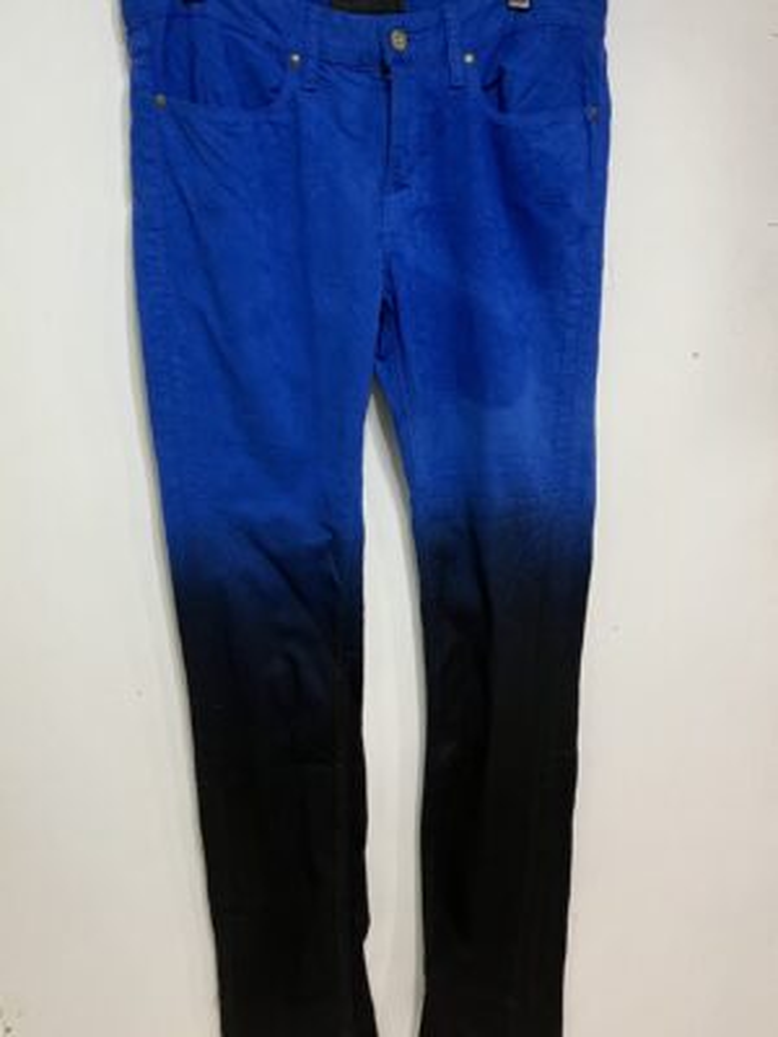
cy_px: 518
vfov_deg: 63.4
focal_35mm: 28
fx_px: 839
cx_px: 389
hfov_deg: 49.7
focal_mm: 3.99
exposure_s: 1/50
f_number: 1.8
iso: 160
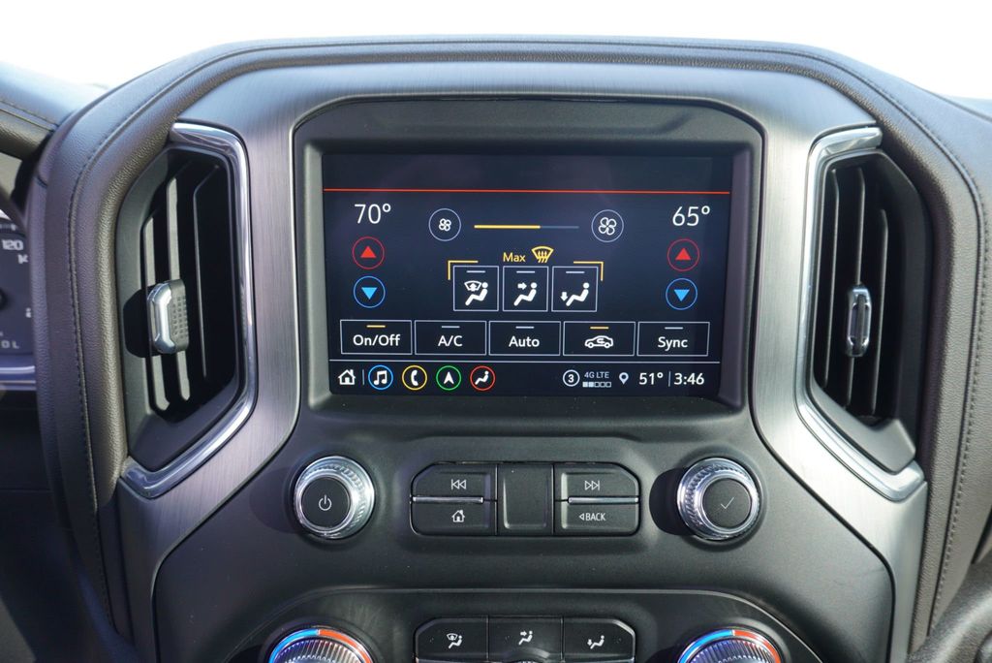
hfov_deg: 73.7
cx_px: 496
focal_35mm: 24
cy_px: 332
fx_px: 662
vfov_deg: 53.2
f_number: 4
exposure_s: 1/60
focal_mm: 16
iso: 200
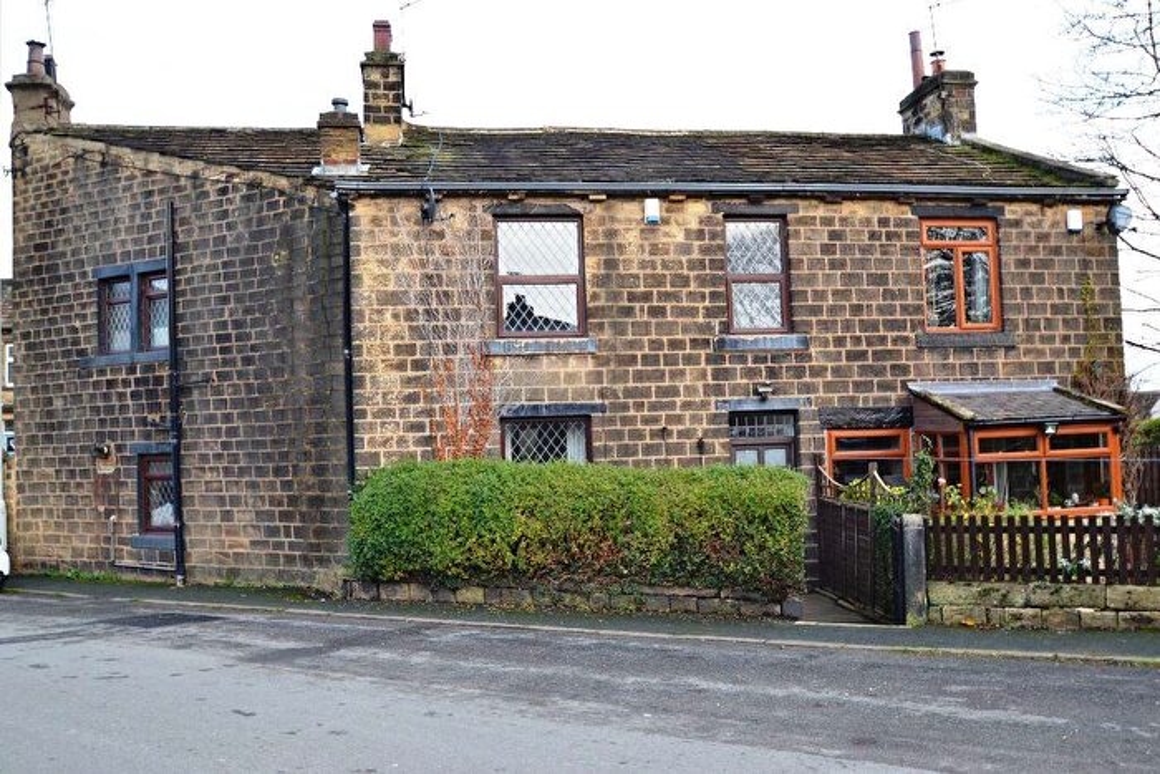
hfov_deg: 61.9
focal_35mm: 30
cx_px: 580
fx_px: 967
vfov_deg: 43.6
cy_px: 387
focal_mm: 20
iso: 320
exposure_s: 1/125
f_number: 5.6
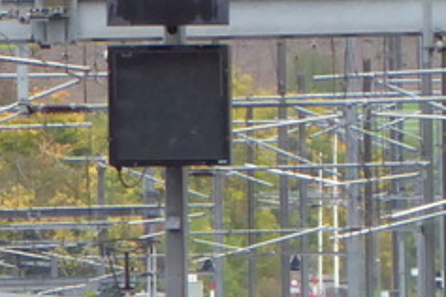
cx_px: -463
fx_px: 21022
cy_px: 406
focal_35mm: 1697
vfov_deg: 0.8
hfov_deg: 1.2
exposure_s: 1/125
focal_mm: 57.7
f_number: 5.9
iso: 400
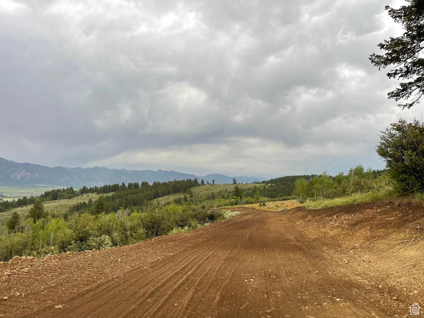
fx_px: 306
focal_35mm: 25
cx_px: 212
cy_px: 159
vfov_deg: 54.9
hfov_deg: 69.4
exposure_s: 1/121
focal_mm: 5.1
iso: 64
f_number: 1.6
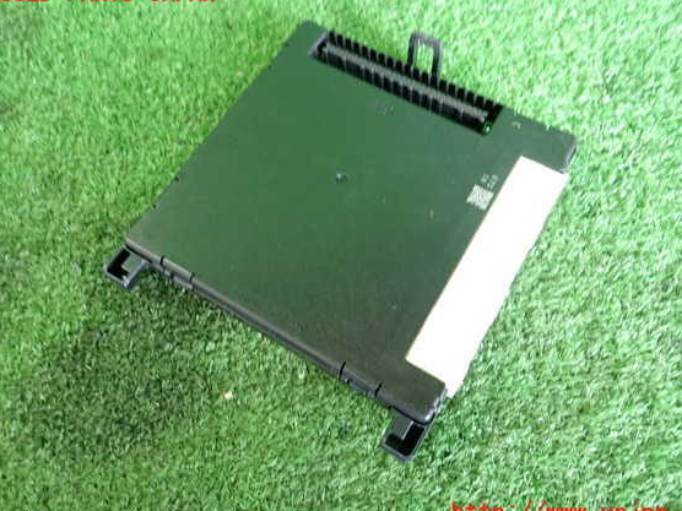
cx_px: 361
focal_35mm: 27
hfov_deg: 65.3
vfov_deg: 51.4
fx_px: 532
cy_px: 254
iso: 320
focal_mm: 4.5
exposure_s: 1/30
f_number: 2
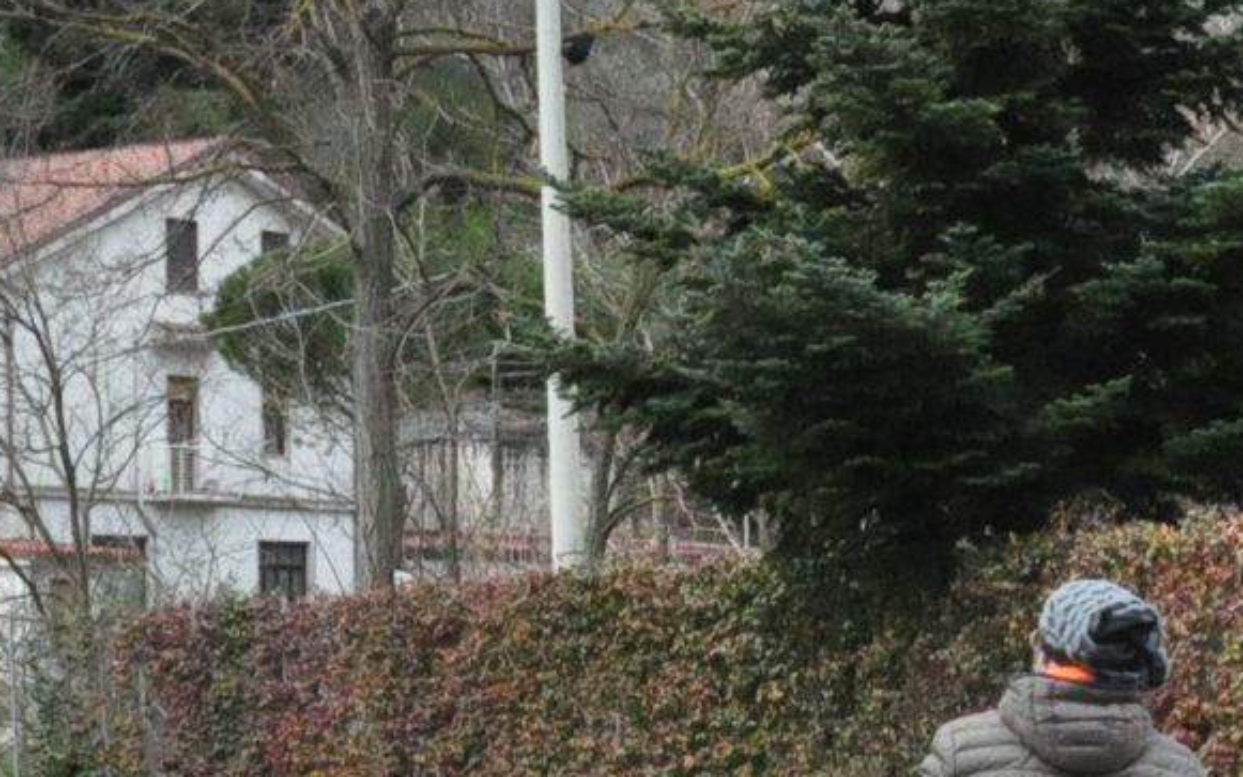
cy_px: 1137
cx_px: 484
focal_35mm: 124
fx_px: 4200
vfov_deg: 10.2
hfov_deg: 16.8
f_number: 13
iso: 3200
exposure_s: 1/800
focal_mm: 22
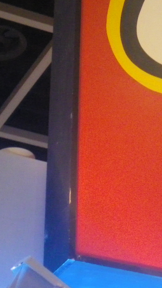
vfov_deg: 16.6
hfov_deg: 9.0
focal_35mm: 129
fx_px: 986
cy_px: 105
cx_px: 278
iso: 400
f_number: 3.5
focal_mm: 6.3
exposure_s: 1/50
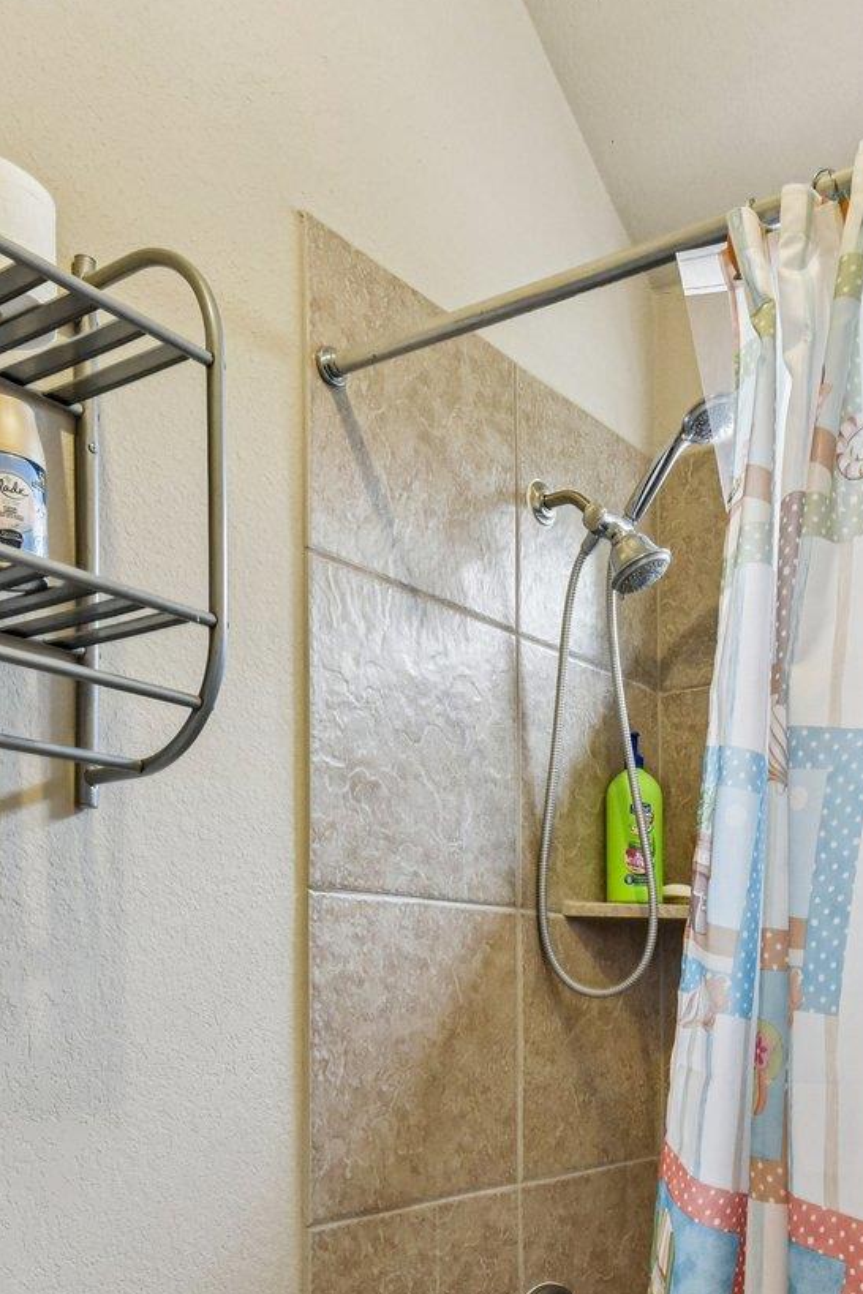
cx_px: 681
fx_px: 1258
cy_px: 991
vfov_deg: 51.8
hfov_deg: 36.6
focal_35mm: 35
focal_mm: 14
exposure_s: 1/15
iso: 900
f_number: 8
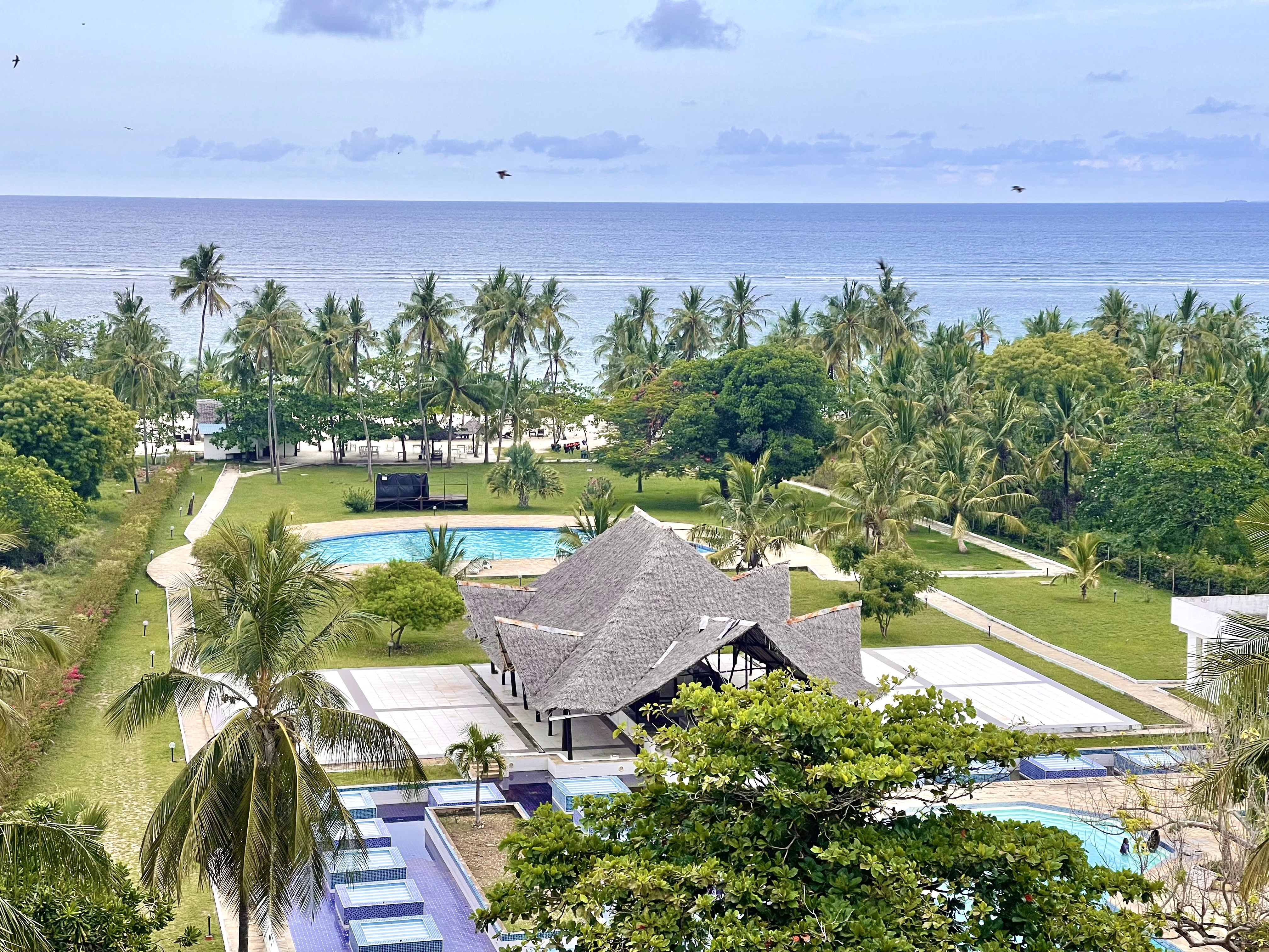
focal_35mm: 64
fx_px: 2346
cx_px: 634
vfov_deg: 22.9
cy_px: 476
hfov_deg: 30.3
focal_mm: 7.5
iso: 20
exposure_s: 1/293
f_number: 2.2
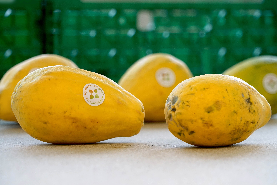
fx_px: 1069
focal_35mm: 139
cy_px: 92
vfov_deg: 9.9
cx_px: 138
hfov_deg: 14.8
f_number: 6.3
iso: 1250
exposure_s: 1/160
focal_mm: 139
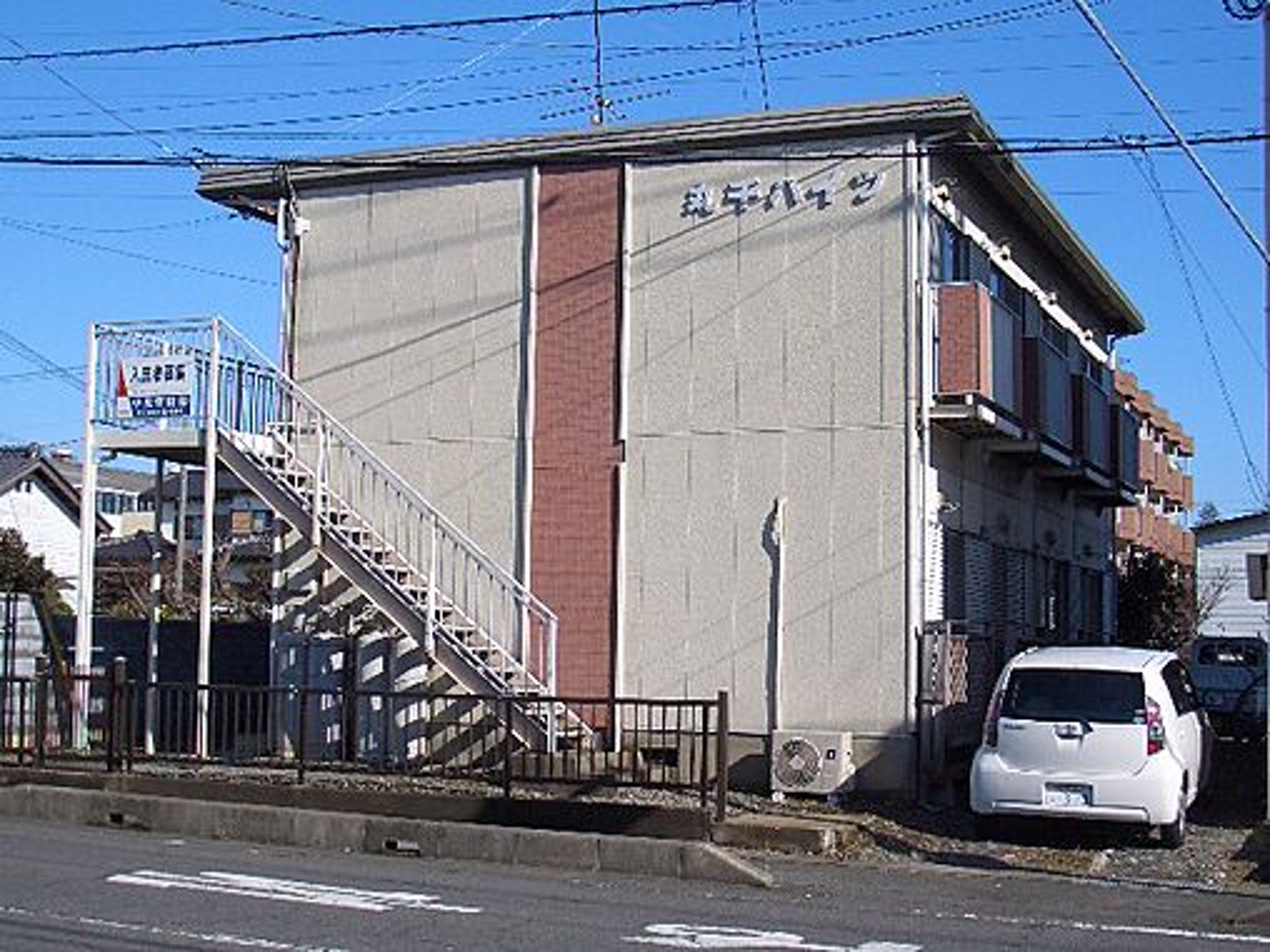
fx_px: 1798
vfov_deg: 29.7
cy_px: 476
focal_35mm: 49
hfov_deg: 38.9
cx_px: 635
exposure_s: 1/400
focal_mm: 8.2
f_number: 5
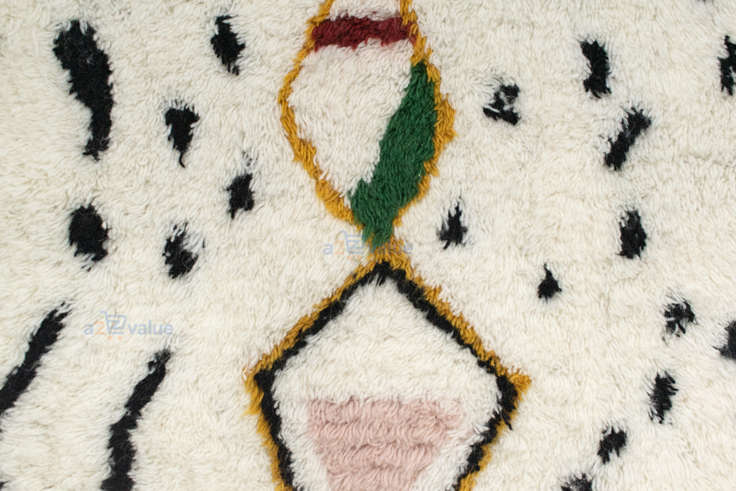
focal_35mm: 40
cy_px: 246
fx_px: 828
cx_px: 368
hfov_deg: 47.9
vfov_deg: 33.0
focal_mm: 27
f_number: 4
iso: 720
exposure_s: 1/250
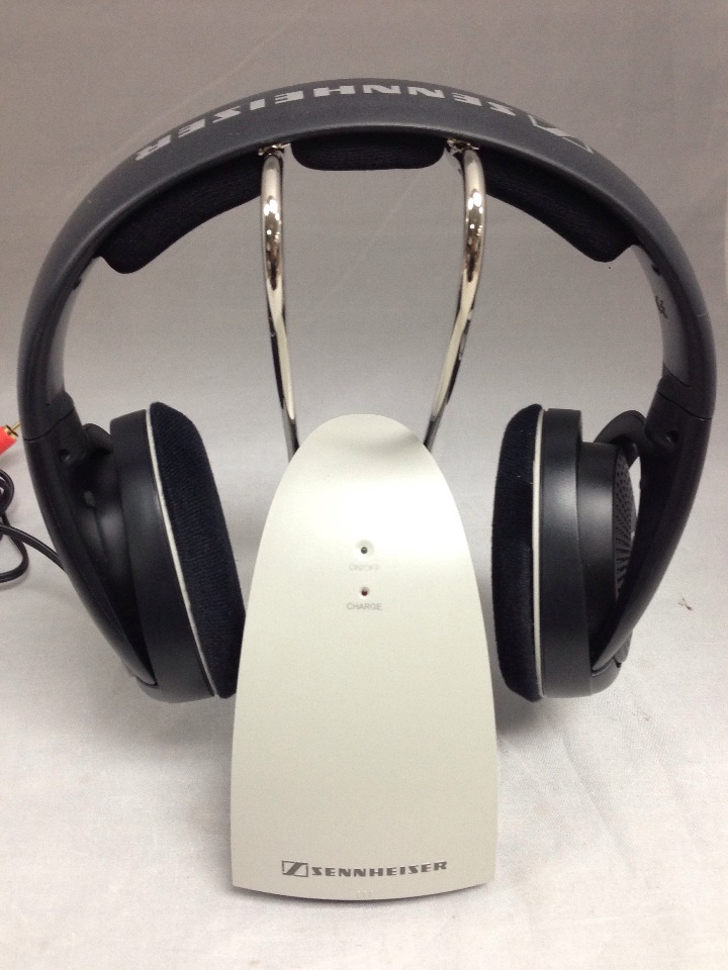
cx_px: 364
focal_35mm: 33
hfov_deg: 42.9
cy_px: 485
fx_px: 925
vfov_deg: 55.4
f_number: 2.4
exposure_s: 1/20
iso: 125
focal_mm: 4.12
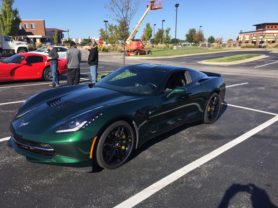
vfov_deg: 48.2
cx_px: 139
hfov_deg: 61.7
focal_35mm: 29
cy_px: 104
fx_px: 233
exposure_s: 1/1647
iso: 32
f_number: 2.2
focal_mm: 4.15
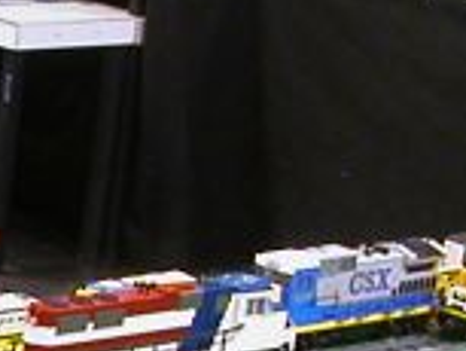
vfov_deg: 7.5
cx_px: -439
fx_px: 2600
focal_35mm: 193
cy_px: 559
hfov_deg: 9.6
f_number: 2.7
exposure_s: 1/13.4
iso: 100
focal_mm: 5.6
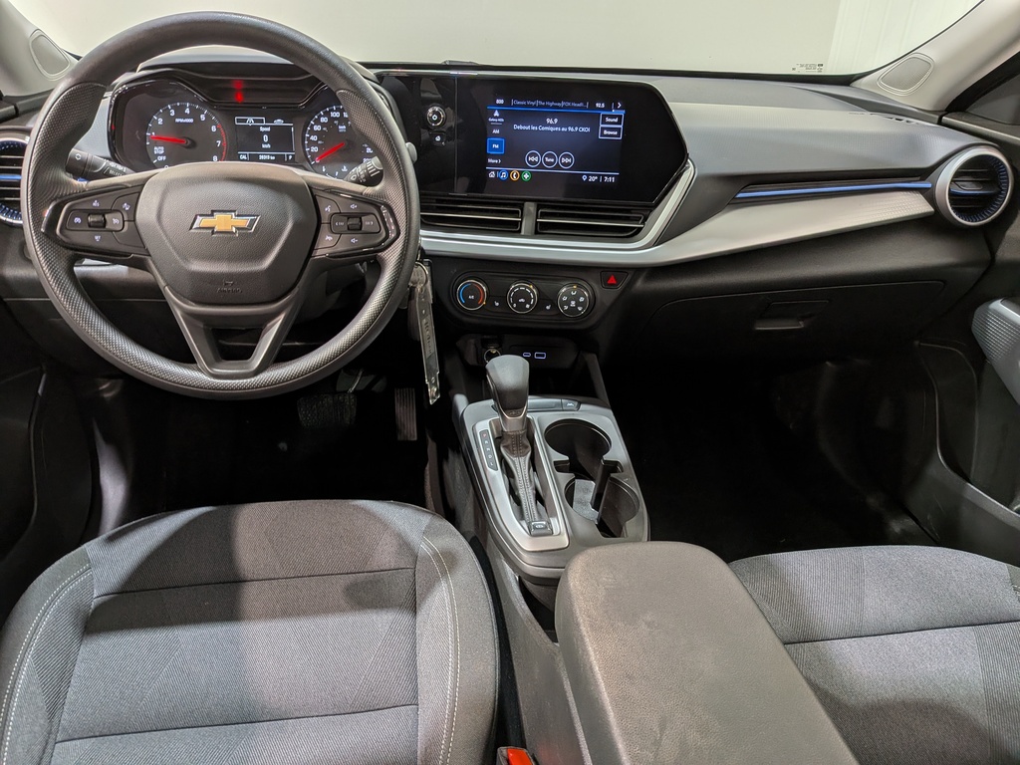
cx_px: 510
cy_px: 382
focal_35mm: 24
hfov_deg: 71.6
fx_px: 707
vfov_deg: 56.8
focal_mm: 4.53
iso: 28
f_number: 1.7
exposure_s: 1/107
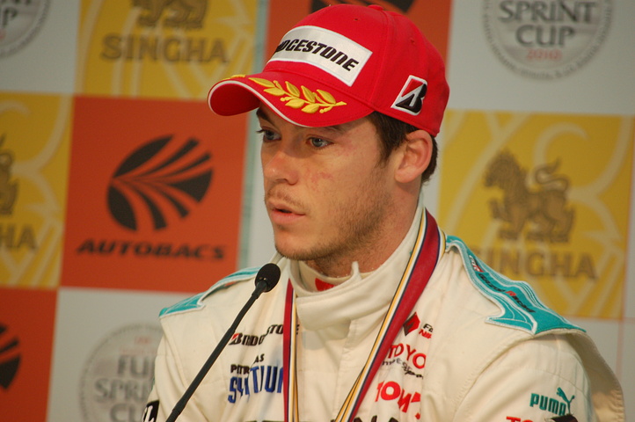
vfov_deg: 4.6
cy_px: 211
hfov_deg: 6.9
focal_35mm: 300
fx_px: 5287
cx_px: 318
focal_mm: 200
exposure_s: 1/60
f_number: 5.6
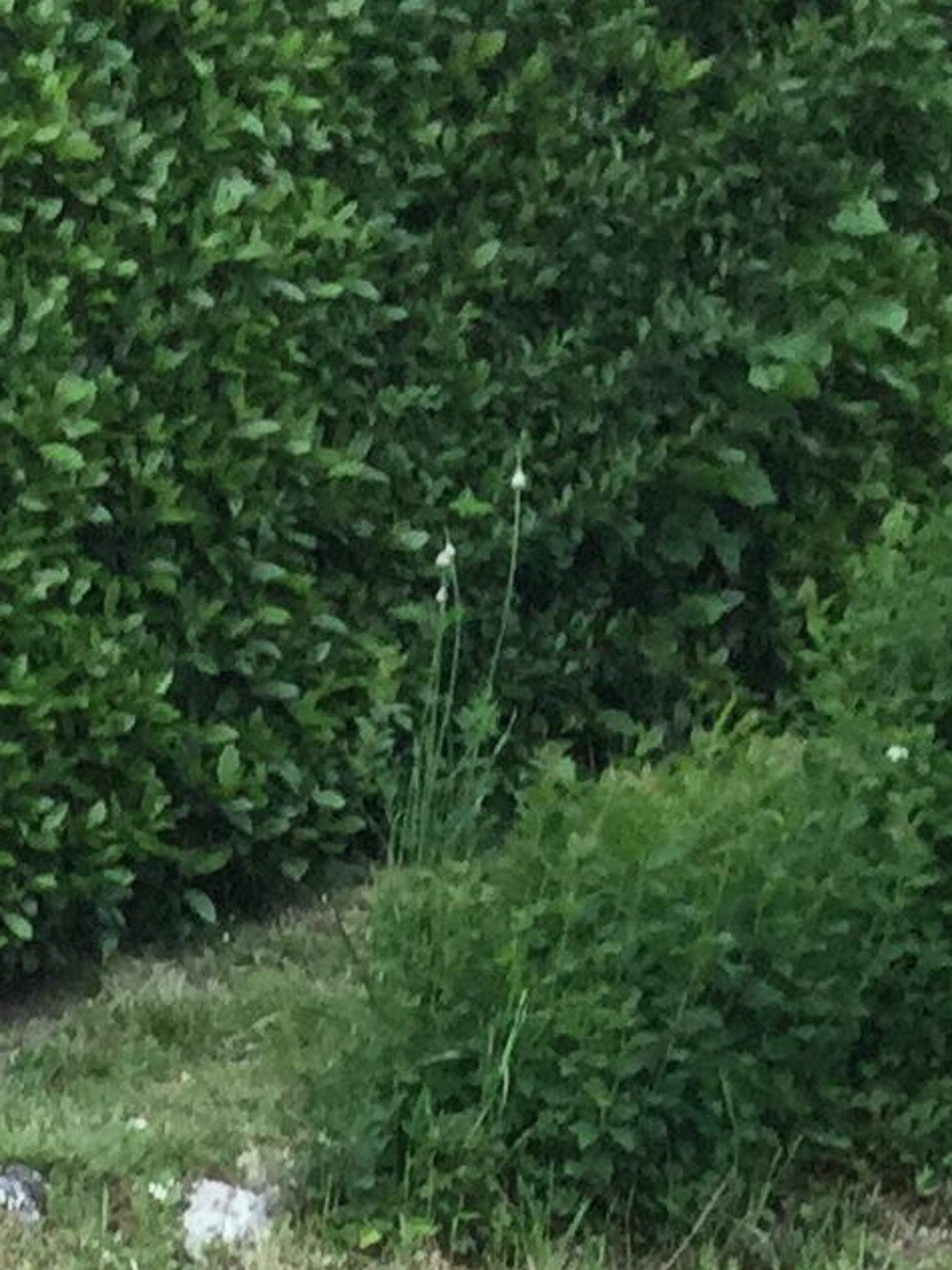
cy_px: 3062
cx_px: -731
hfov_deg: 8.9
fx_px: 5867
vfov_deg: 10.6
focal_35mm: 160
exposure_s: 1/100
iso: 40
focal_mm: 3.3
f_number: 2.4
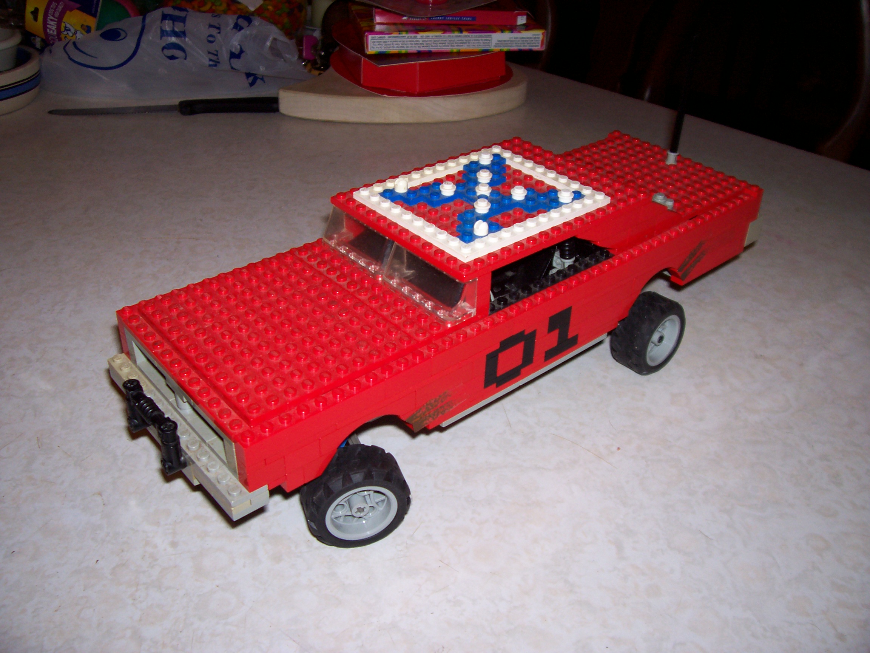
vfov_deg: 41.8
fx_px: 855
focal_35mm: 34
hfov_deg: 54.0
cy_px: 326
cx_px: 435
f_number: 2.7
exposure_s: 1/64
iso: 80
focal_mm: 5.6
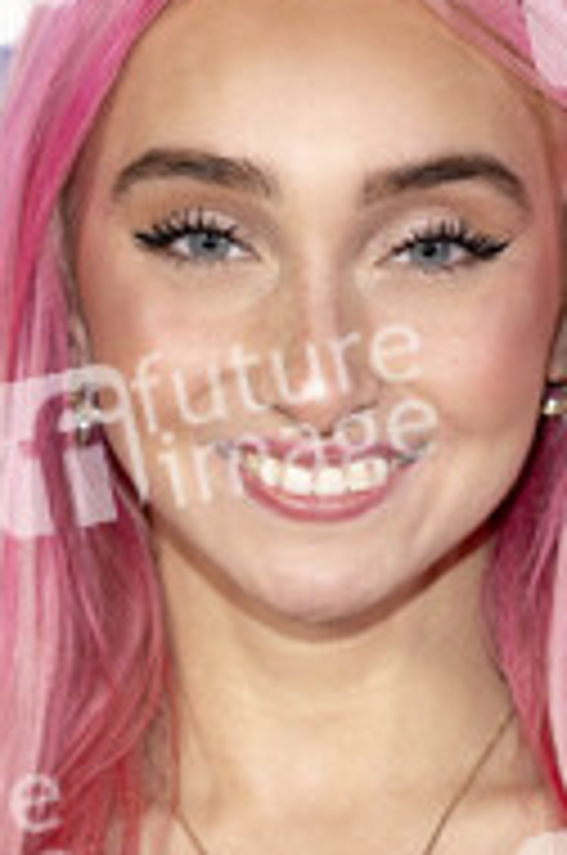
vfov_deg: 9.4
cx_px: 338
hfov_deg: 6.2
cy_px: 657
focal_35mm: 219
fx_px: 5192
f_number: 5
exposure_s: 1/200
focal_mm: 104
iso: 800
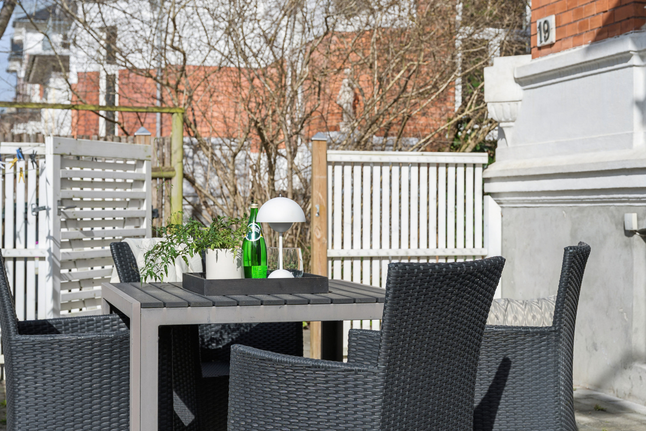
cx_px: 299
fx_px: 1095
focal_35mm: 61
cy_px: 197
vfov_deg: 22.3
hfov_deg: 32.9
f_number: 6.3
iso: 125
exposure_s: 1/640
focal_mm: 48
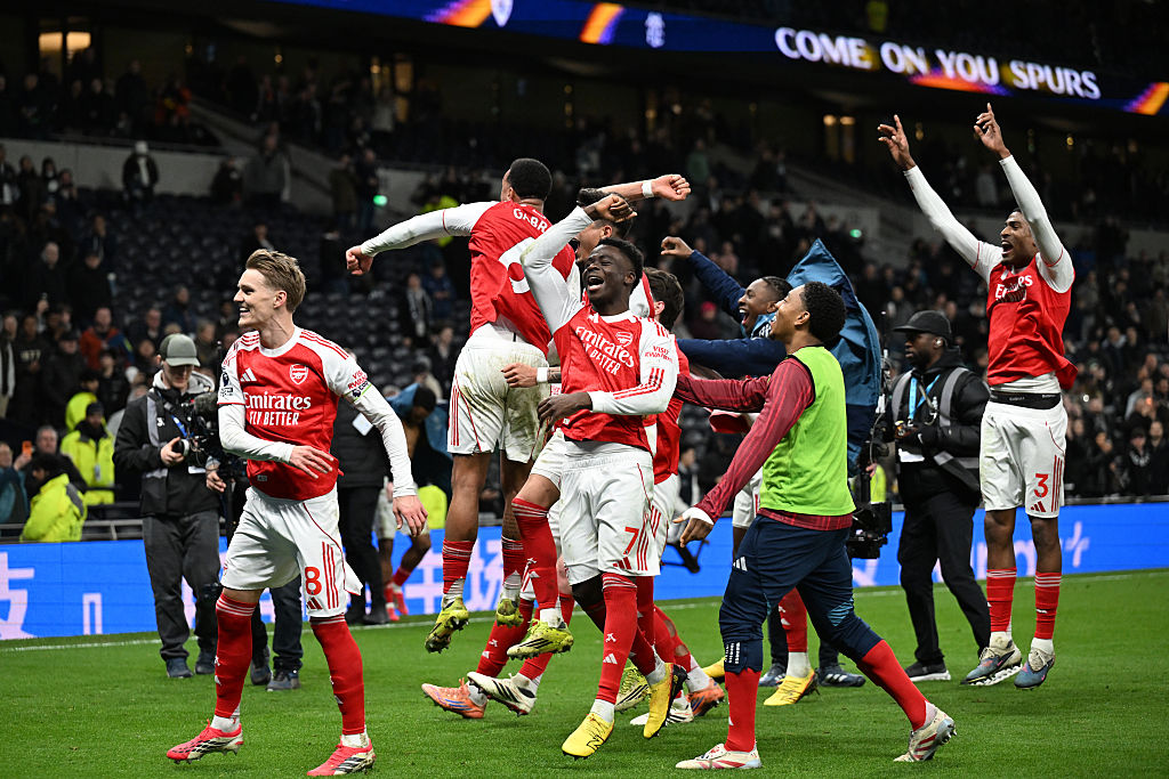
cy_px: 390
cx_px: 584
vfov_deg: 11.9
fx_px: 3735
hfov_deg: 17.8
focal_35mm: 115
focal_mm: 115
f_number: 3.5
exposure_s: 1/2500
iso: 4000
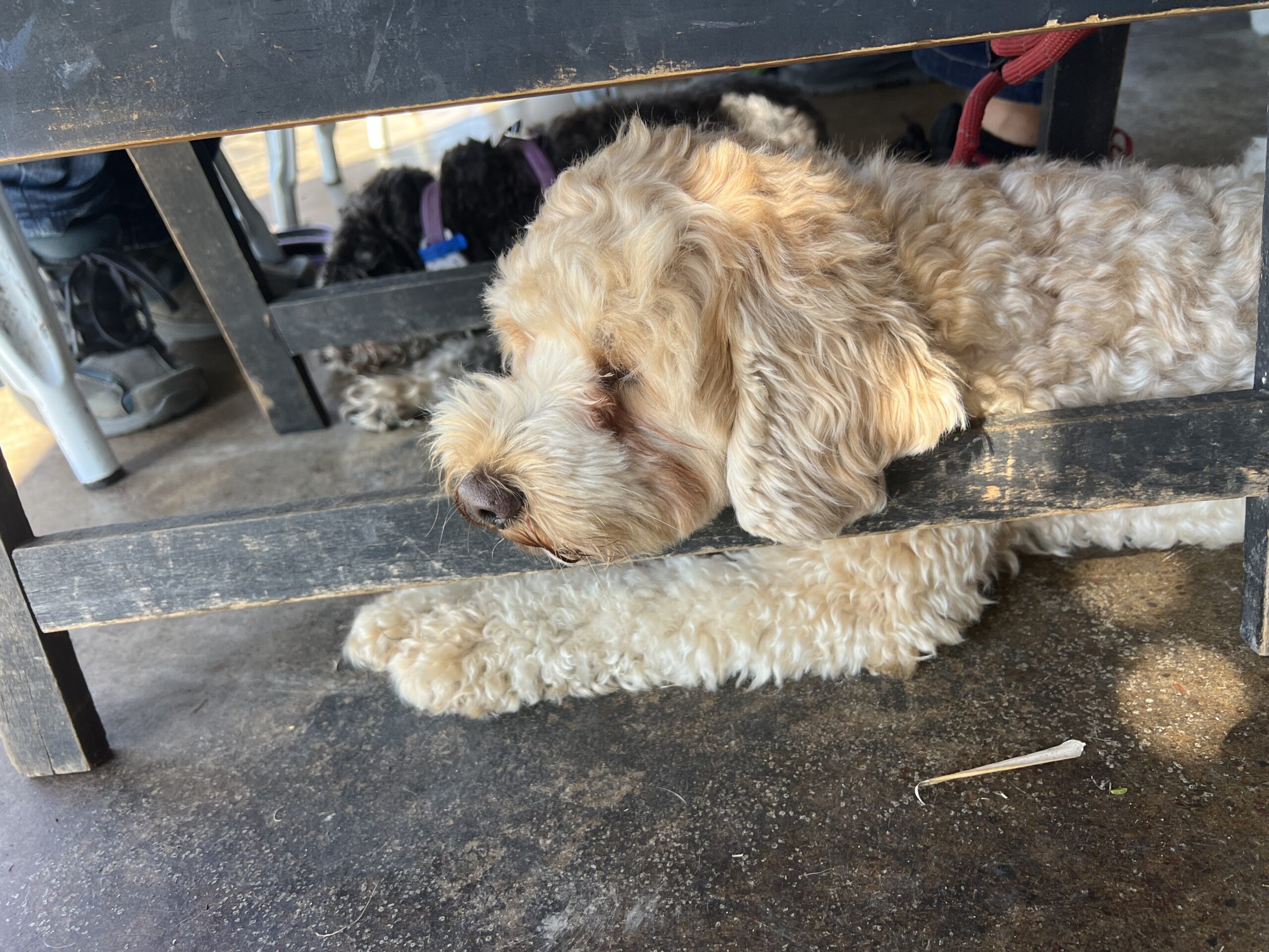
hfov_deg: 67.3
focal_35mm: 26
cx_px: 634
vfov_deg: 53.1
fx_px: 953
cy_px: 476
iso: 40
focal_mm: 5.7
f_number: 1.5
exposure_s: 1/164
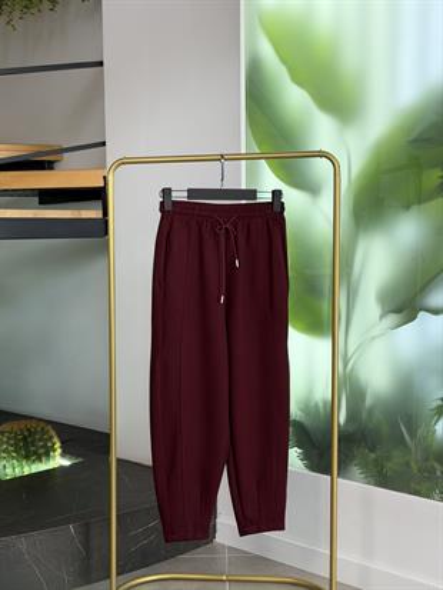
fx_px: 819
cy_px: 295
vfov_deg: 39.6
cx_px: 222
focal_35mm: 48
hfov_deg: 30.3
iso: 64
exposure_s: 1/272
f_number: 1.78
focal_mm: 6.76
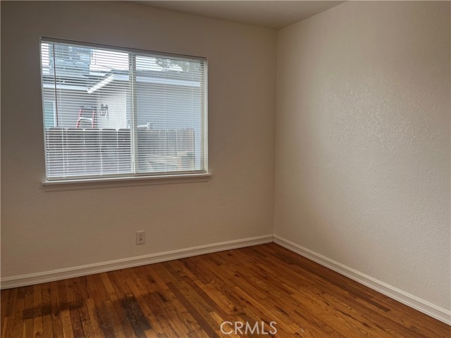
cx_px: 226
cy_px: 169
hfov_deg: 67.3
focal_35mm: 26
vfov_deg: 53.1
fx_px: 339
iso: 40
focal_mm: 5.1
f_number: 1.6
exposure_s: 1/120
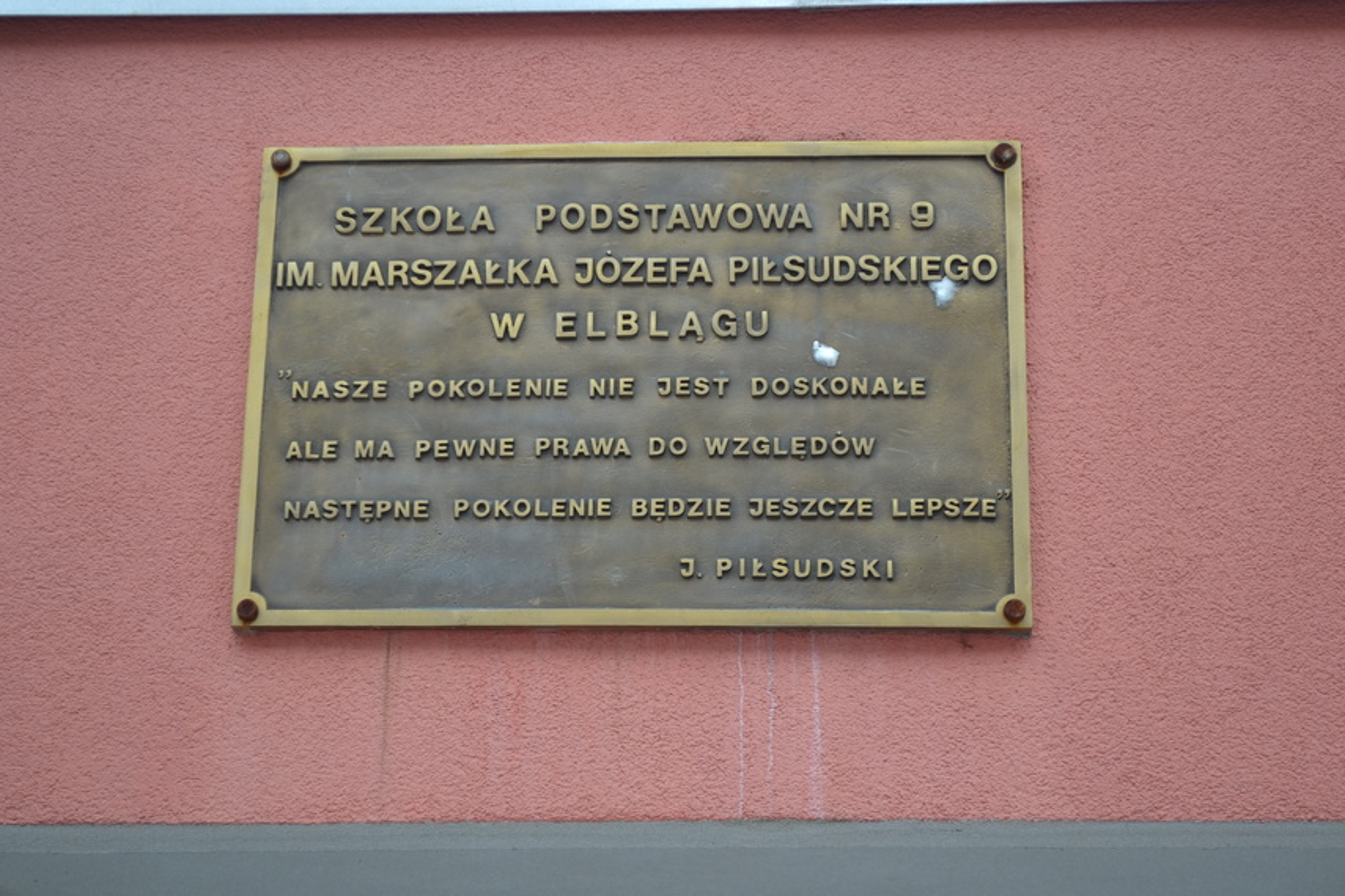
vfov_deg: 16.6
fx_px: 3082
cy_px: 448
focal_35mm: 82
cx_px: 672
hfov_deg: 24.6
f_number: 5.6
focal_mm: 55
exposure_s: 1/125
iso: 100
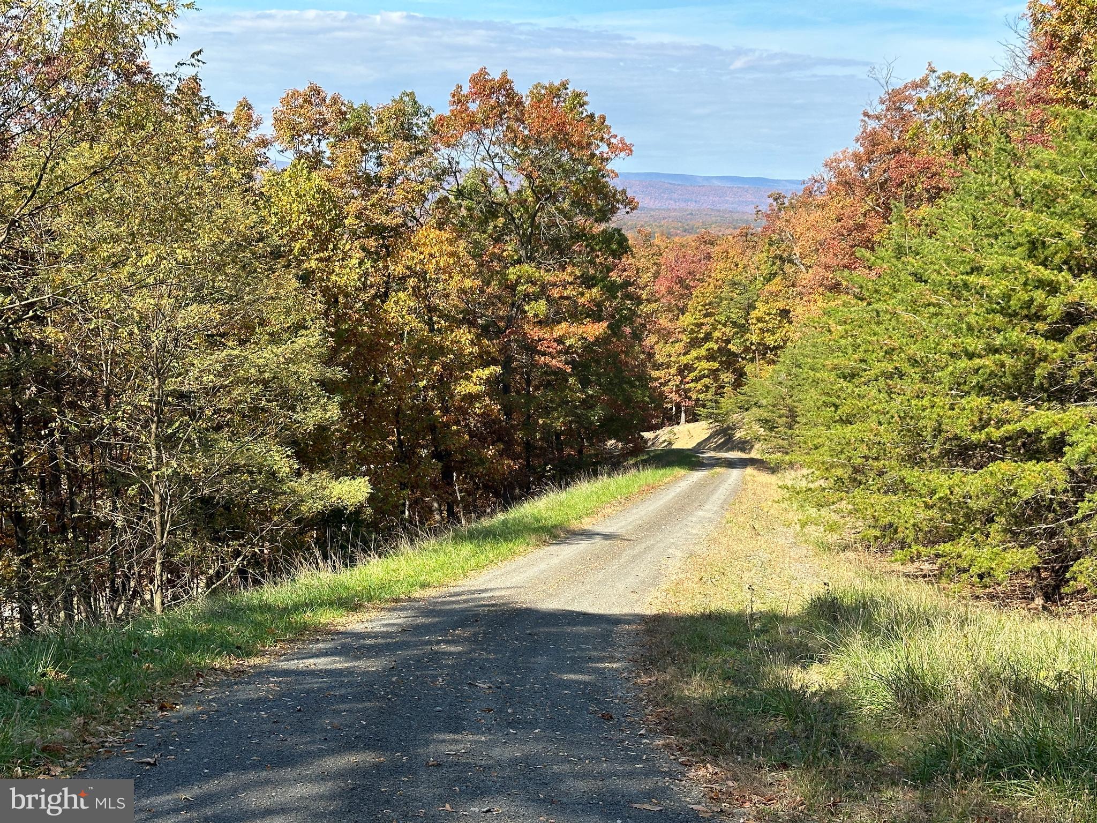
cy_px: 412
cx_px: 548
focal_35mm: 48
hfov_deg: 39.7
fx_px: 1521
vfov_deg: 30.3
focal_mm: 6.86
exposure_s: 1/1695
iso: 64
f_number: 1.78
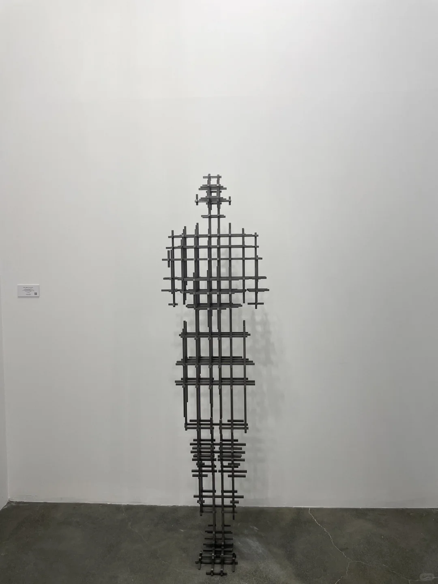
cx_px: 219
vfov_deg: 67.3
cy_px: 292
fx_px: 439
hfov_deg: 53.1
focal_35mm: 26
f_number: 1.6
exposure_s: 1/169
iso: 32
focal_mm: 4.2
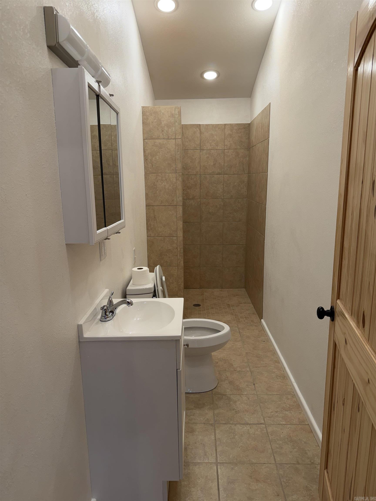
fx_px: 348
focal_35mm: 24
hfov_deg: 56.8
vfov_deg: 71.6
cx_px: 188
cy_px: 250
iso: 64
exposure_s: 1/120
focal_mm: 6.76
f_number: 1.78
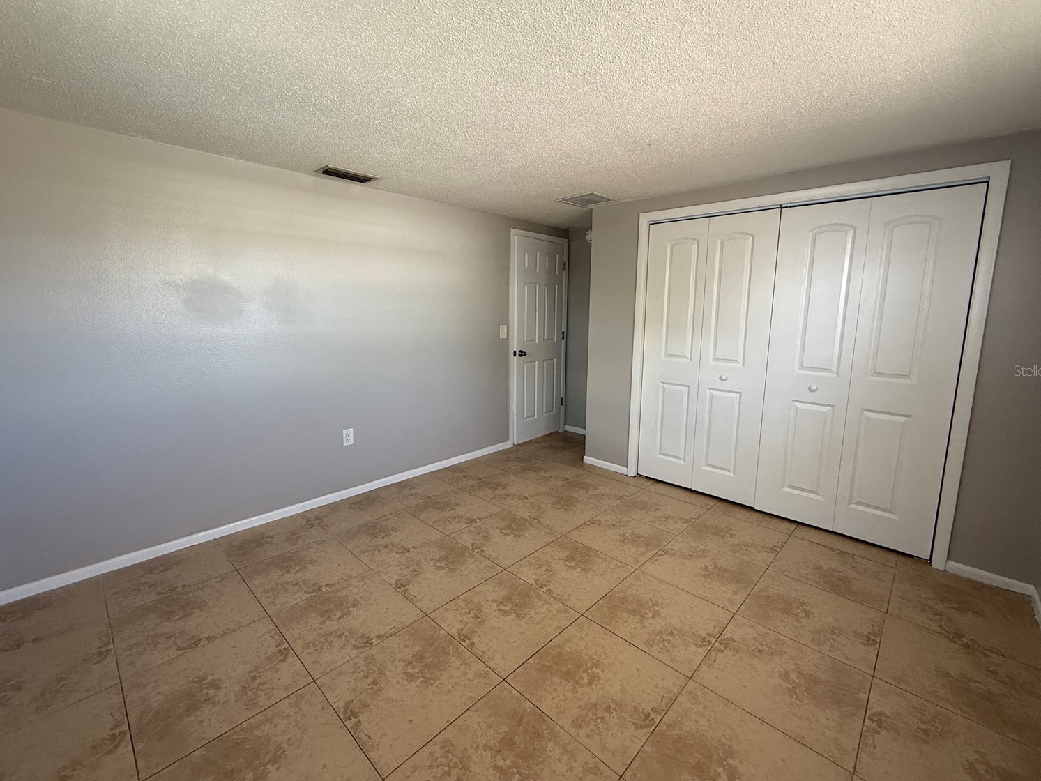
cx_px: 522
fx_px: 451
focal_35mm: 15
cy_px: 370
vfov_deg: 81.7
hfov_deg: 98.2
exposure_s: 1/99
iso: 160
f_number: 2.2
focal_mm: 2.22
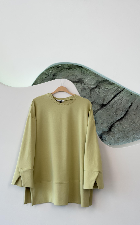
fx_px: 324
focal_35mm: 53
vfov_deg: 38.2
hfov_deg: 24.4
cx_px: 62
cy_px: 114
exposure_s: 1/192
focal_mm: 6.76
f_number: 1.78
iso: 50
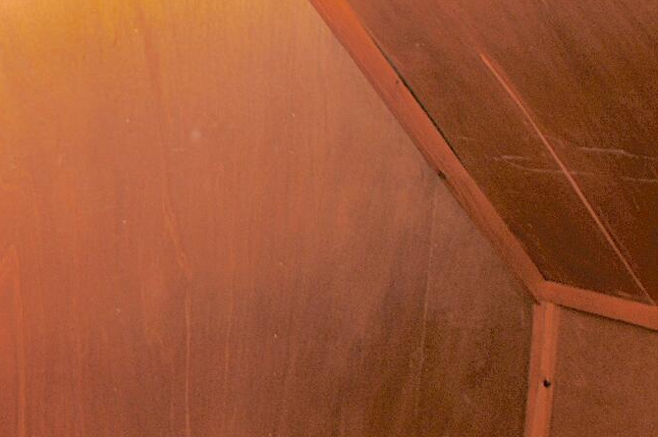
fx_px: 876
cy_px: 225
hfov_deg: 31.5
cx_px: -200
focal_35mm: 48
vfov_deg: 28.0
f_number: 3.5
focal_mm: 10
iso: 200
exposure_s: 1/60
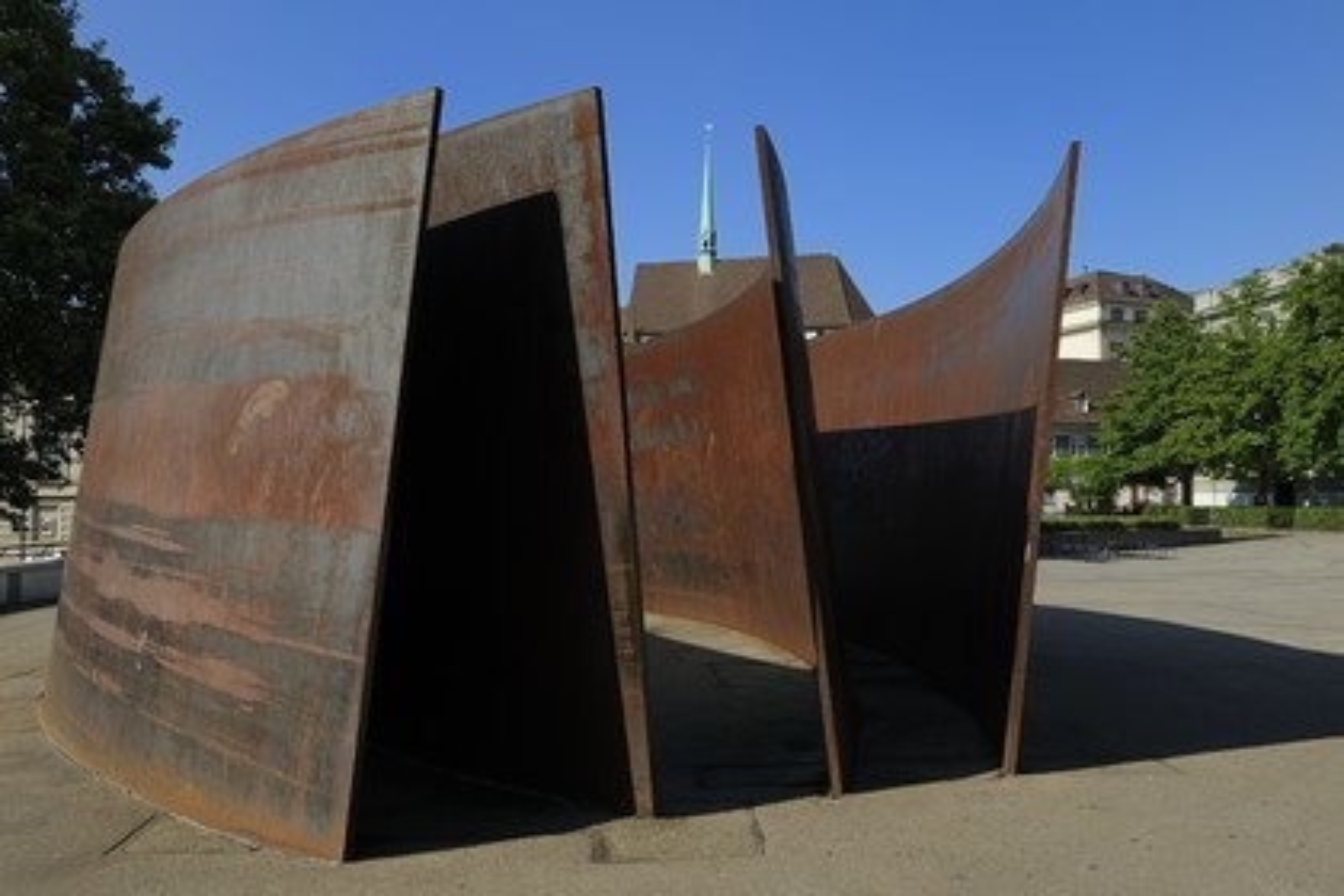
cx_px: 672
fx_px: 1045
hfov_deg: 65.5
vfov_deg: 46.4
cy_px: 448
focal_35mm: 28
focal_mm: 28
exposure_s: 1/125
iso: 200
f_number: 14
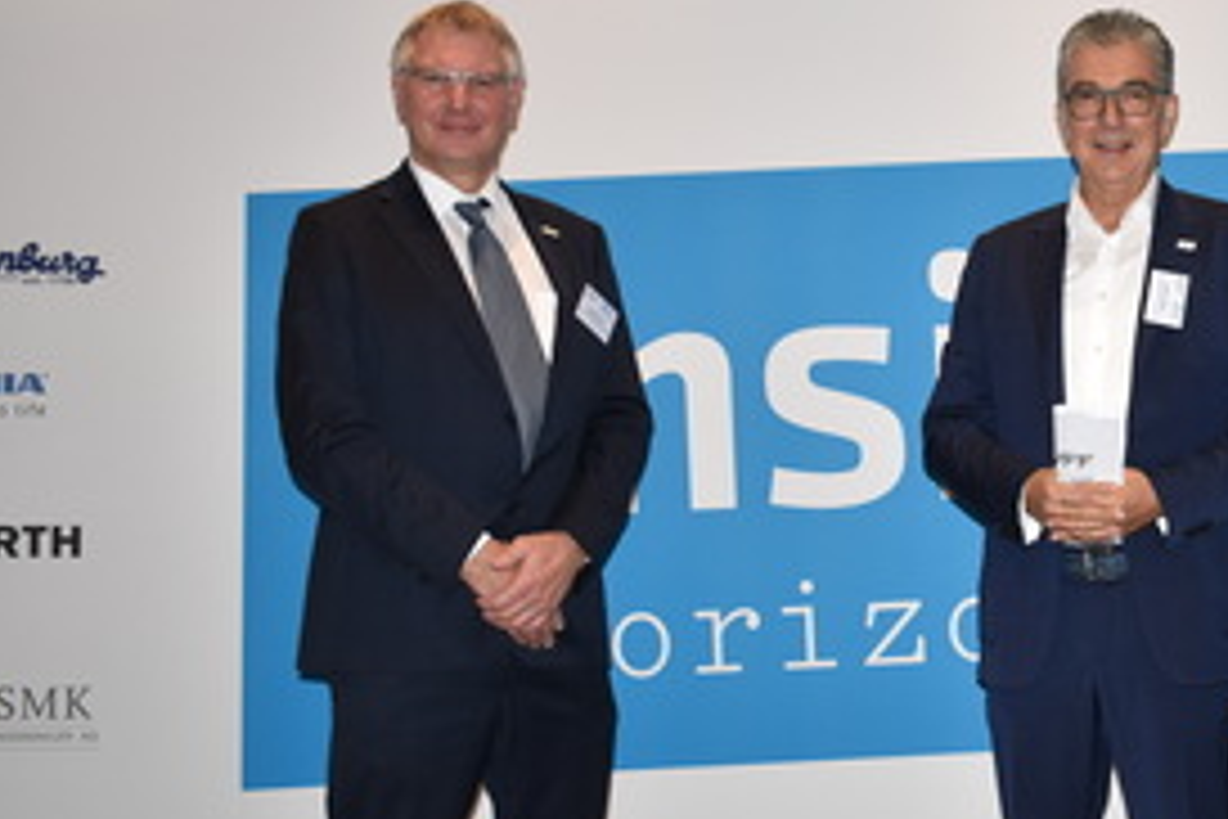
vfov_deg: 21.3
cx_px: 1093
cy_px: 387
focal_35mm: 64
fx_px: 2180
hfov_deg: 30.2
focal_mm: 23
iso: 400
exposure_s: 1/60
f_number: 4
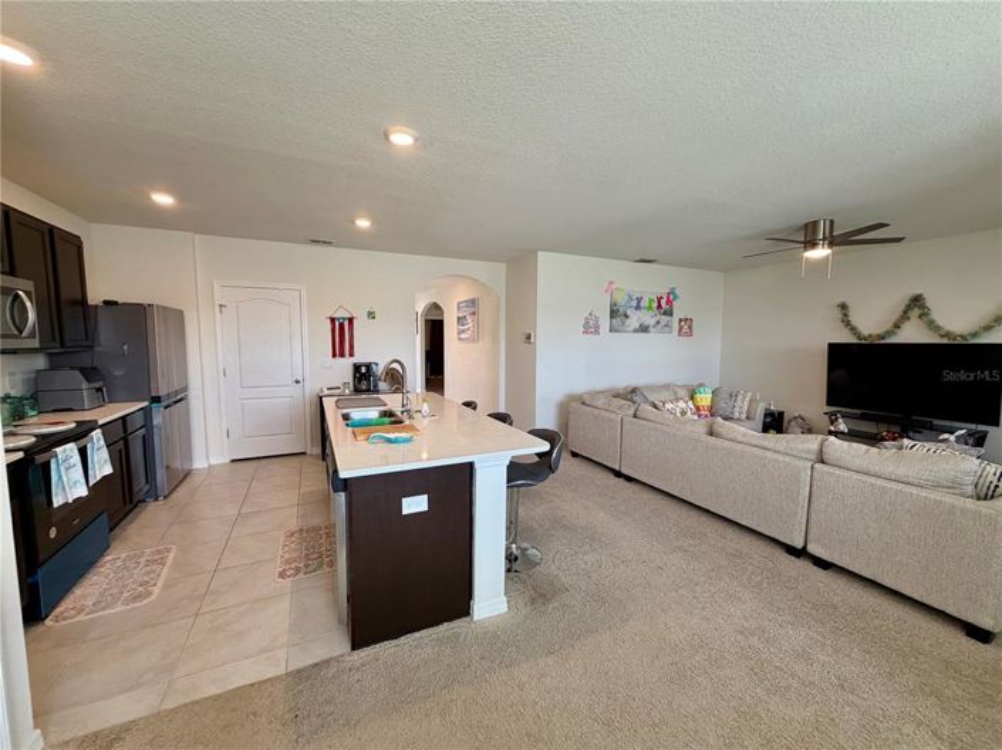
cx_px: 501
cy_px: 375
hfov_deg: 102.1
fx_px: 405
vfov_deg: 85.6
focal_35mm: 14
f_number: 2.2
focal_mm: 2.22
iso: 250
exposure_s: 1/120
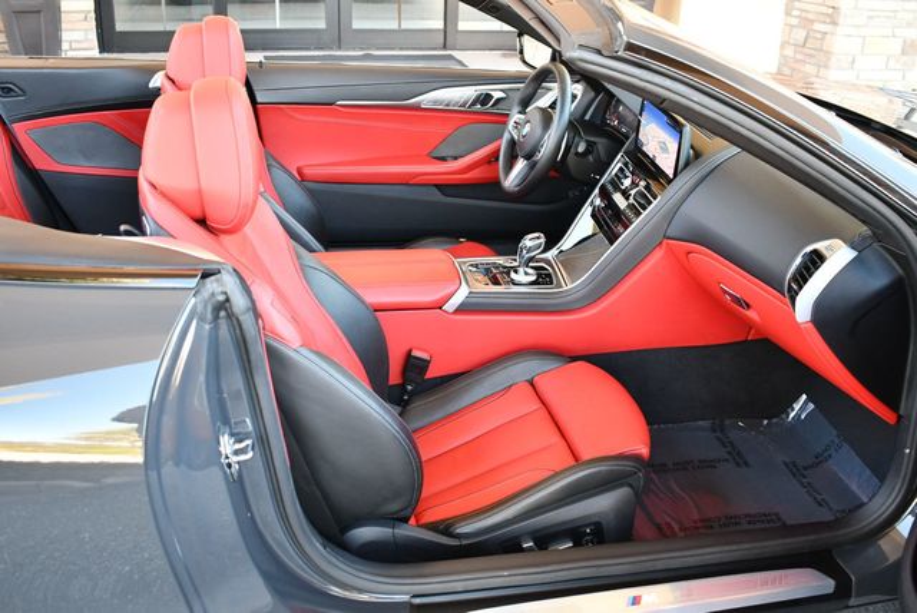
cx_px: 458
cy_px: 306
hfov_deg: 53.1
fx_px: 918
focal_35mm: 36
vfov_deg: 36.9
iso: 800
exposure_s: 1/125
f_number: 3.5
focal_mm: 18
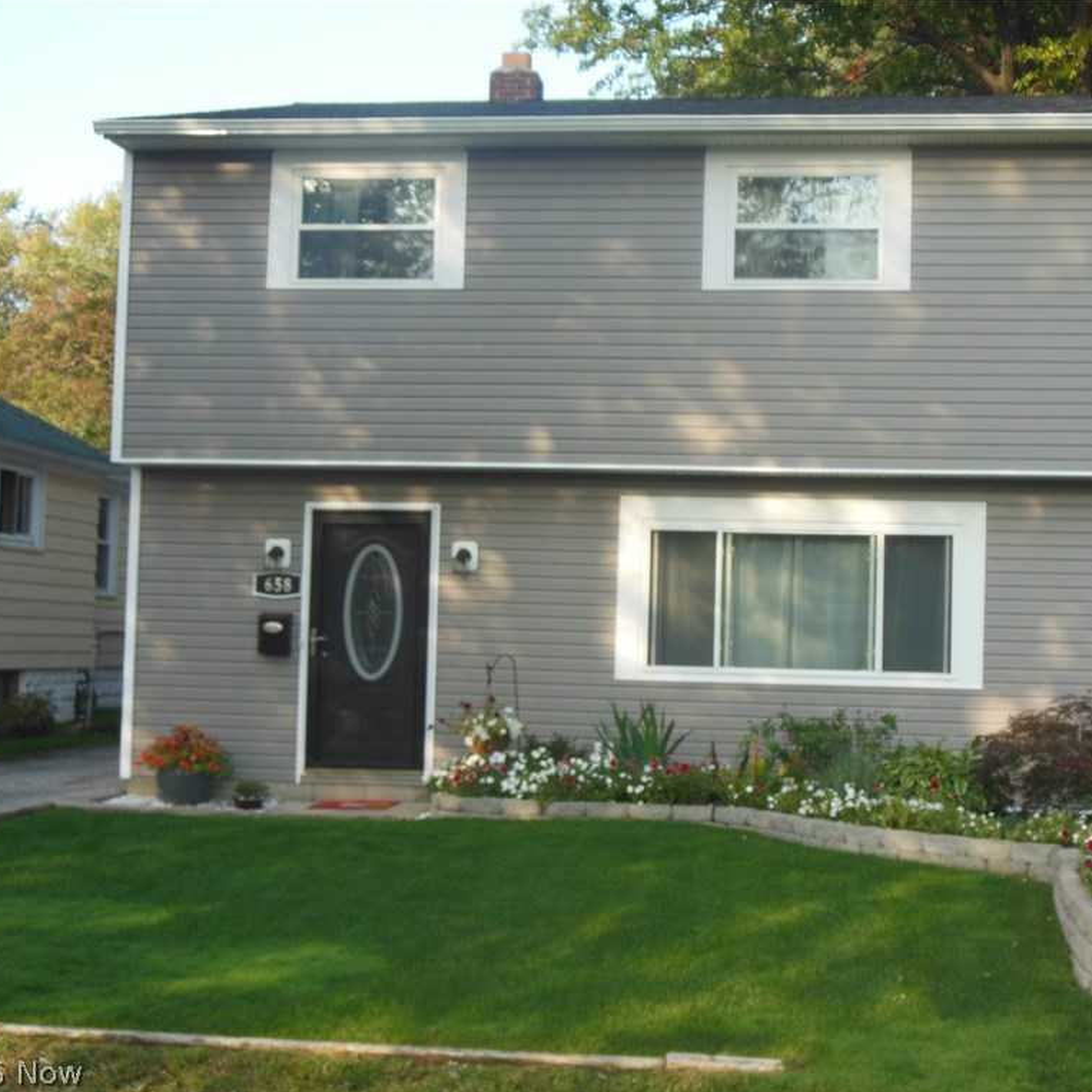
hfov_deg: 33.3
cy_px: 547
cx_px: 667
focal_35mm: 51
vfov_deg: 33.4
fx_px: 1820
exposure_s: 1/200
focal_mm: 7.7
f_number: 3.8
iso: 125
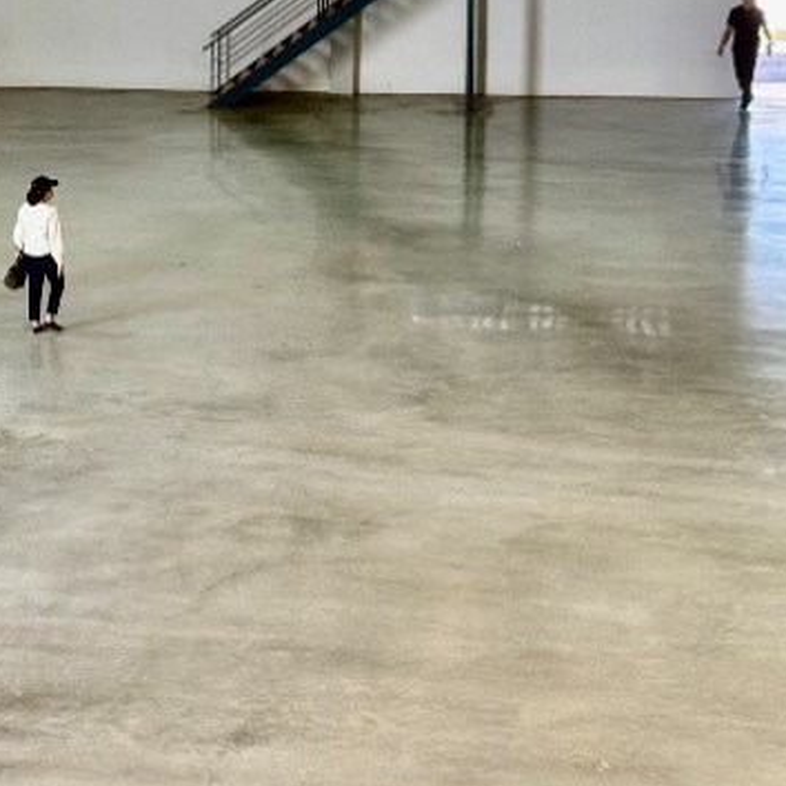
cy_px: 144
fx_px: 3083
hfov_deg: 14.3
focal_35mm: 120
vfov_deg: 14.4
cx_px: 31
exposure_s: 1/100
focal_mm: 6.76
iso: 50
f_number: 1.78
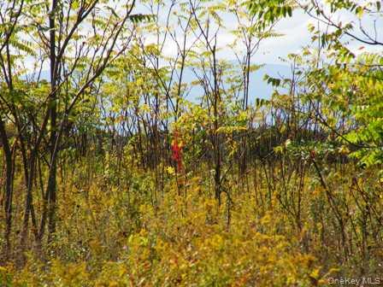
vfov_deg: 5.2
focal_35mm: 286
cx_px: 192
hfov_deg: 6.9
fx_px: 3164
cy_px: 144
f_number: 5.6
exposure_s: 1/275
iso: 64
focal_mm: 50.7
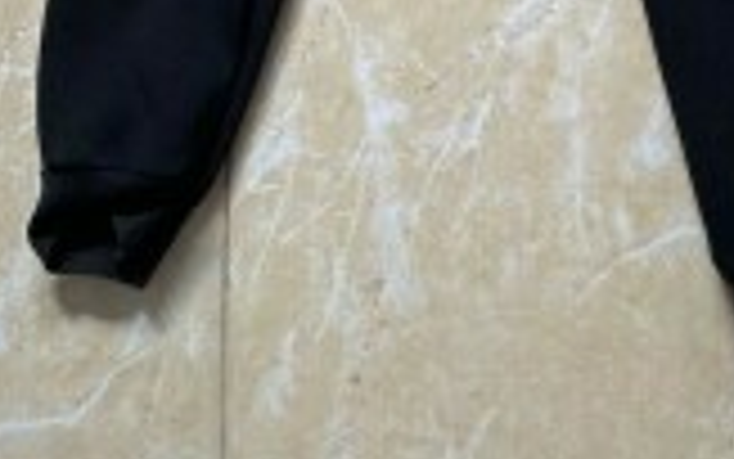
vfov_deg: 13.4
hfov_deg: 26.4
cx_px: 453
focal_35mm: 78
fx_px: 1561
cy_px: -558
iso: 125
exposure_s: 1/112
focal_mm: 4.25
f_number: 1.8
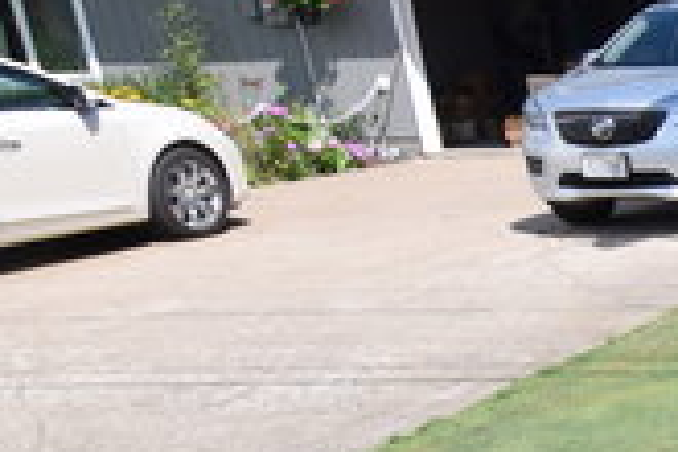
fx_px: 1340
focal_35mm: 71
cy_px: 495
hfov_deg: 18.4
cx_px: 1360
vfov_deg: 18.4
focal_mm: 11
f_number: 8
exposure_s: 1/250
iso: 200
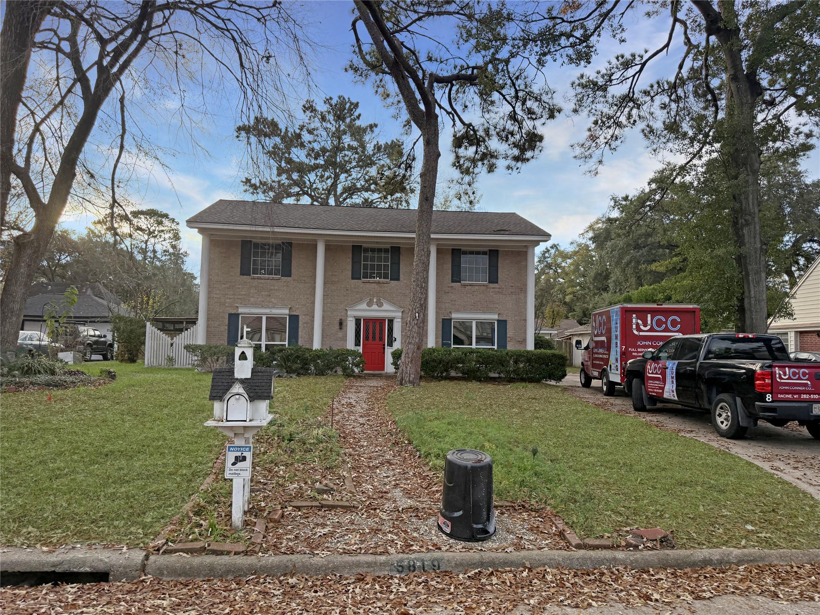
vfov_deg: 56.8
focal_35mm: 24
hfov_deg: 71.6
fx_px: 569
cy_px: 308
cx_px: 410
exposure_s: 1/979
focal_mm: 6.76
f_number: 1.78
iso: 100
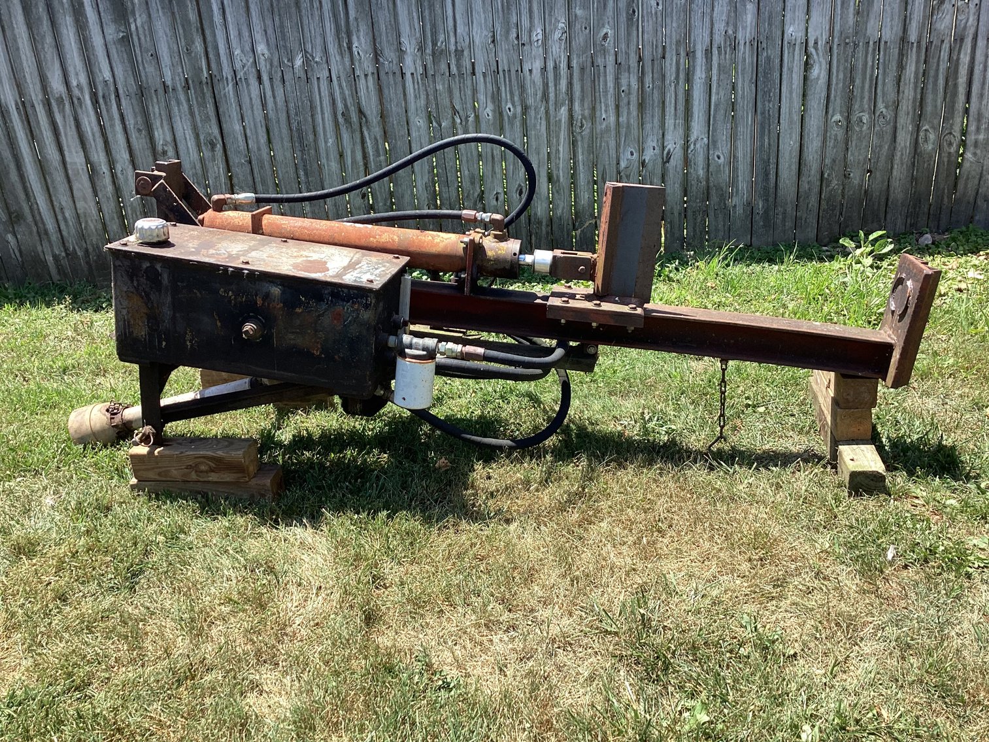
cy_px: 371
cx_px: 494
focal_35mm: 31
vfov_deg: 45.4
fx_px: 886
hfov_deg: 58.3
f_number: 2.4
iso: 25
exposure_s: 1/426
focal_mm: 3.3
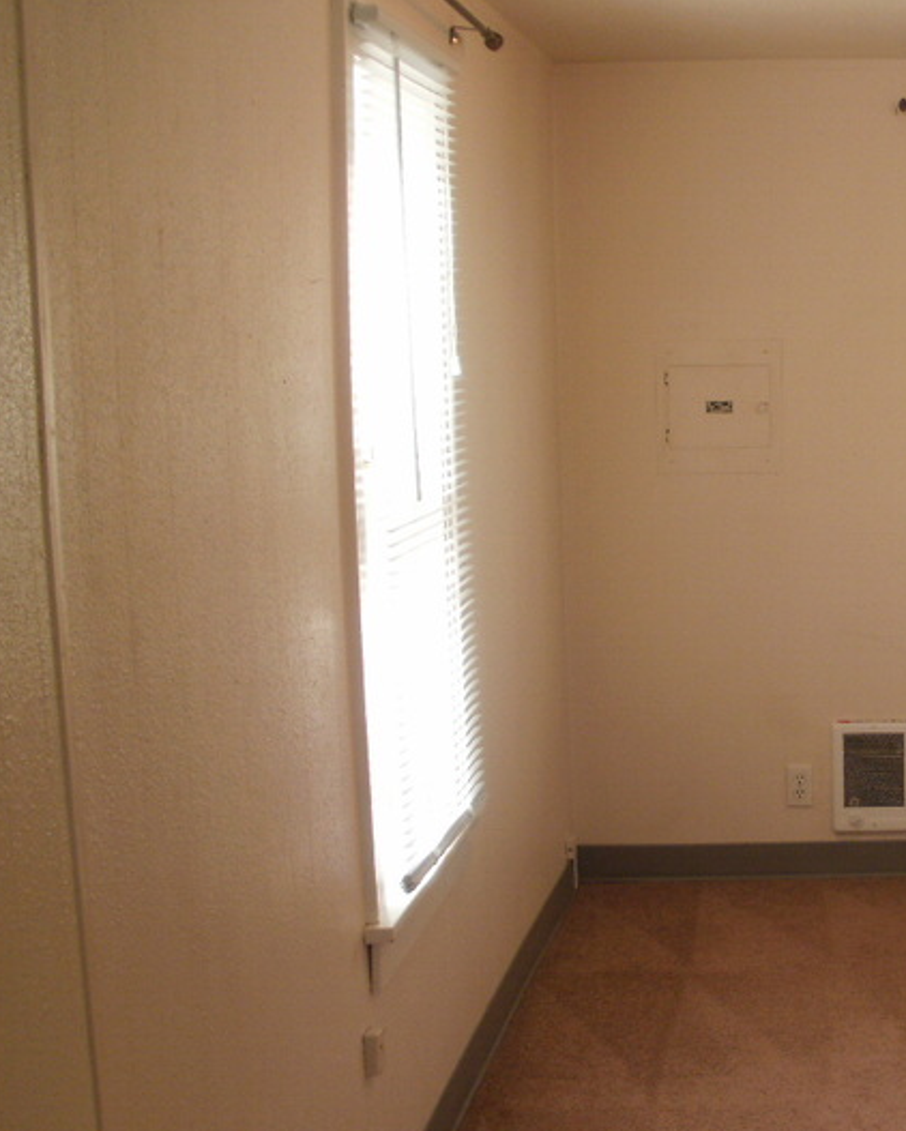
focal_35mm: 60
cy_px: 669
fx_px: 2010
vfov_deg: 31.4
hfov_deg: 24.1
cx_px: 936
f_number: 3.5
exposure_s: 1/30
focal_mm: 6.3
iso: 100
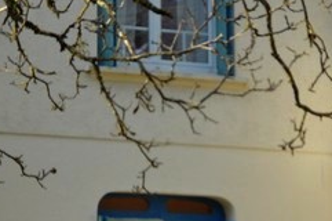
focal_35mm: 224
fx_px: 2063
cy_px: 175
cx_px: 231
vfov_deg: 6.1
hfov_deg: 9.2
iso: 100
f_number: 6.3
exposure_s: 1/160
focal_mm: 20
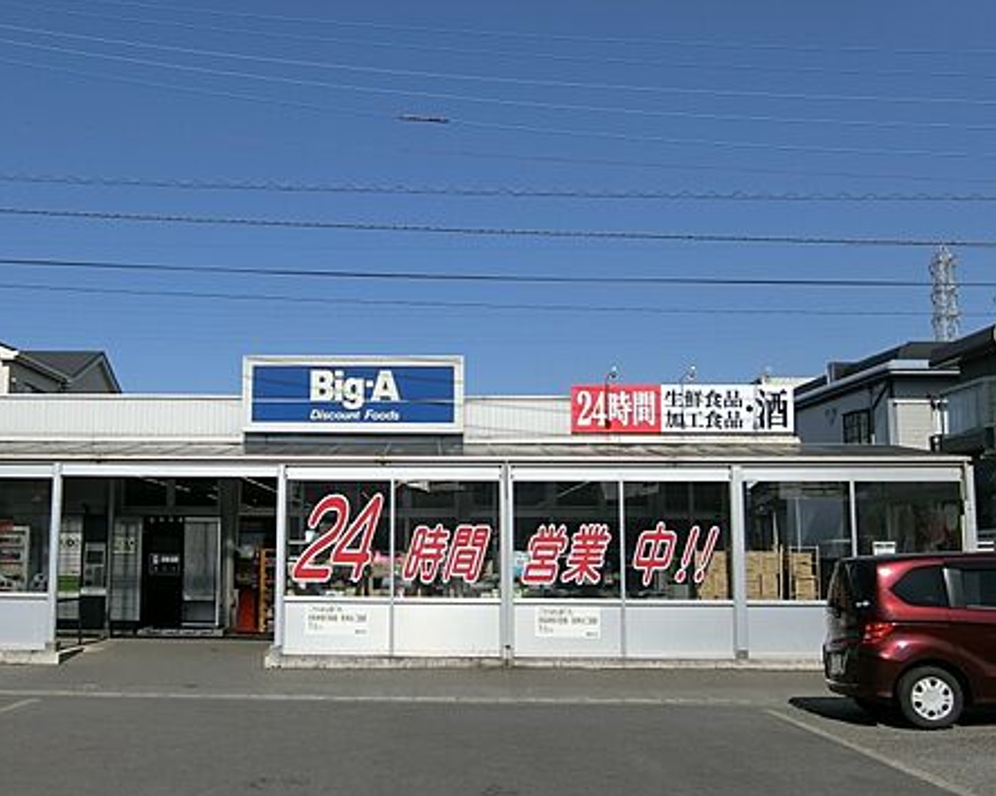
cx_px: 387
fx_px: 1208
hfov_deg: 44.5
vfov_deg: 36.4
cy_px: 428
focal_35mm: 41
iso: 80
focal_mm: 6.4
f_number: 8.2
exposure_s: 1/400
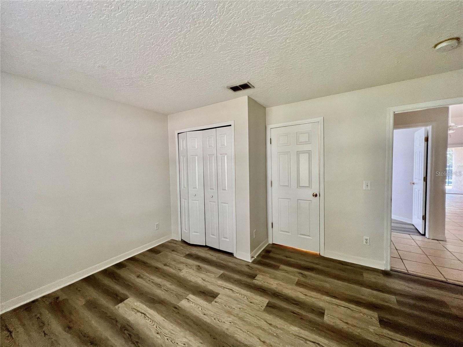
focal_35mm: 13
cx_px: 232
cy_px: 174
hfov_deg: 106.2
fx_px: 174
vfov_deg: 89.9
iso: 320
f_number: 1.8
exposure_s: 1/60
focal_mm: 1.57
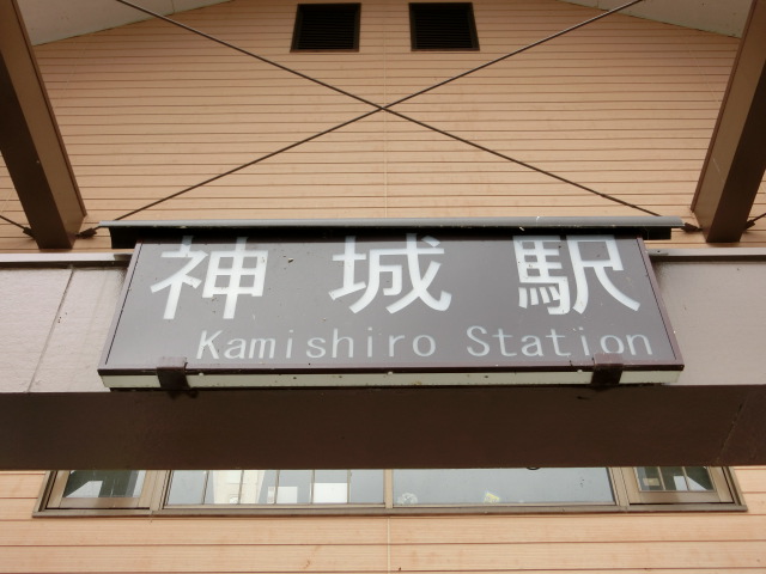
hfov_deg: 47.9
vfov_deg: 36.8
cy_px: 287
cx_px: 383
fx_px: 863
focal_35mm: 39
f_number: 4.1
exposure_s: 1/125
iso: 80
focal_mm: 6.9
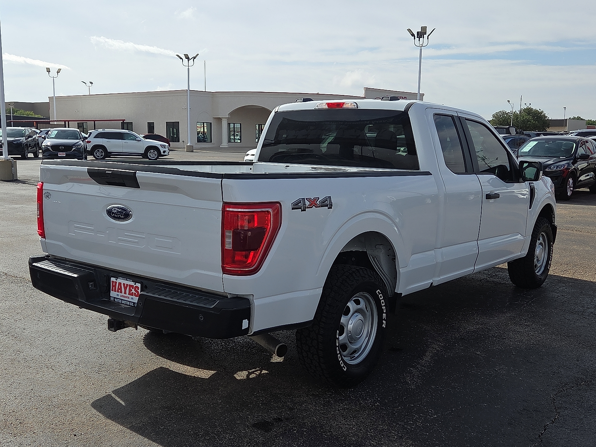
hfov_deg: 50.1
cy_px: 224
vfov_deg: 38.7
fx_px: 637
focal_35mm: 37
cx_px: 298
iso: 76
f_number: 1.8
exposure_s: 1/10000
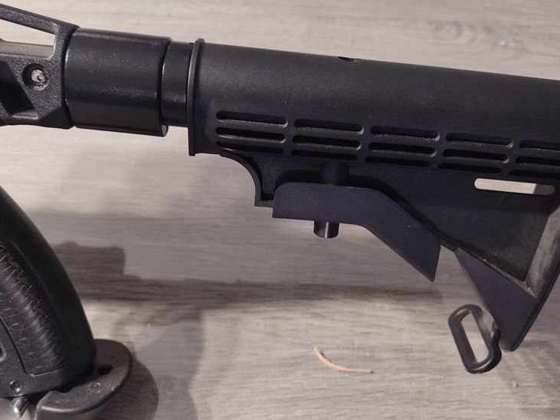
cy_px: 174
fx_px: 550
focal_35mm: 34
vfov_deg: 41.6
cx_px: 303
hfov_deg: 53.9
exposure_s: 1/20
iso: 591
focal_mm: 5.95
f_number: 1.89
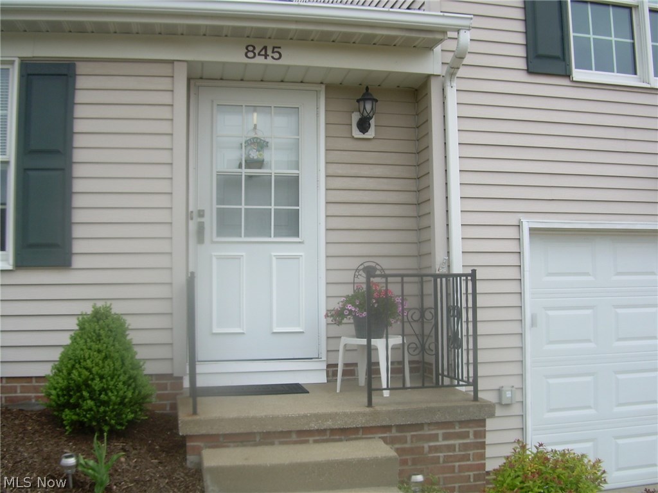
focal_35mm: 38
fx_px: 722
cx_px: 329
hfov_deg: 49.0
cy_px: 246
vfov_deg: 37.7
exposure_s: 1/162
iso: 50
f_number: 4.6
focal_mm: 6.3
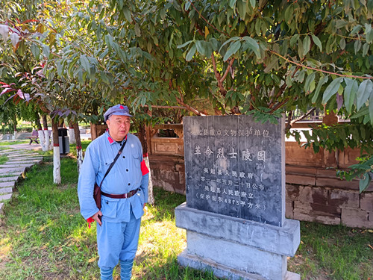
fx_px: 259
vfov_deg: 56.8
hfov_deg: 71.6
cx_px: 186
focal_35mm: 24
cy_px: 140
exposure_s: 1/100
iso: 316
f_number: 1.75
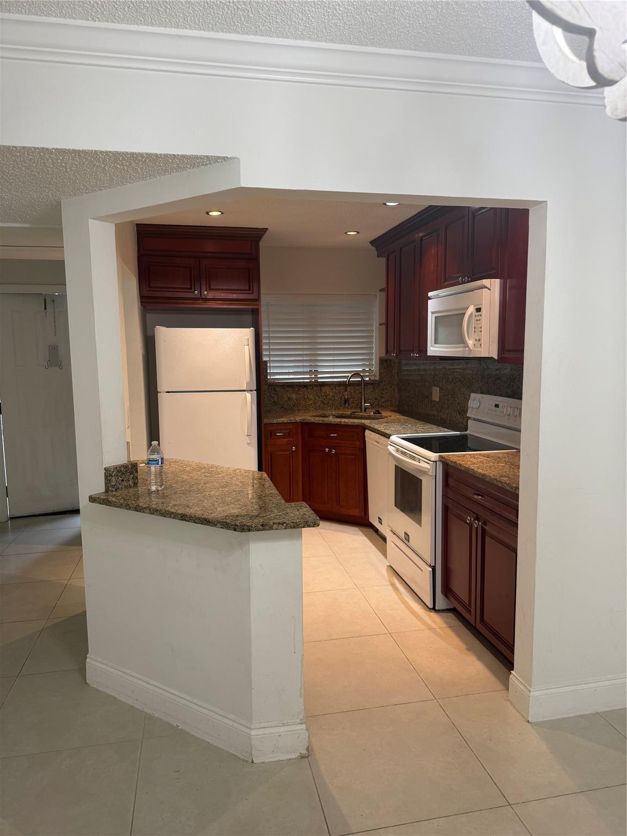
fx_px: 580
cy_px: 418
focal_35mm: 24
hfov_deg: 56.8
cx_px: 314
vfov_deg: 71.6
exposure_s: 1/60
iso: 125
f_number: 1.78
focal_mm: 6.76
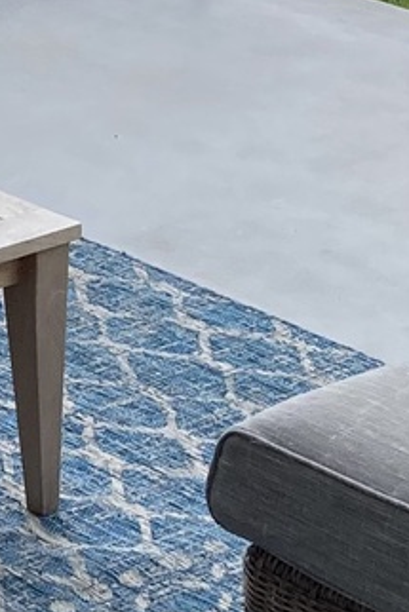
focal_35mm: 181
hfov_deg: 7.3
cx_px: -403
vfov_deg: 11.2
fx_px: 3081
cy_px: -51
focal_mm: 3.99
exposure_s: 1/1429
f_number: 1.8
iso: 20
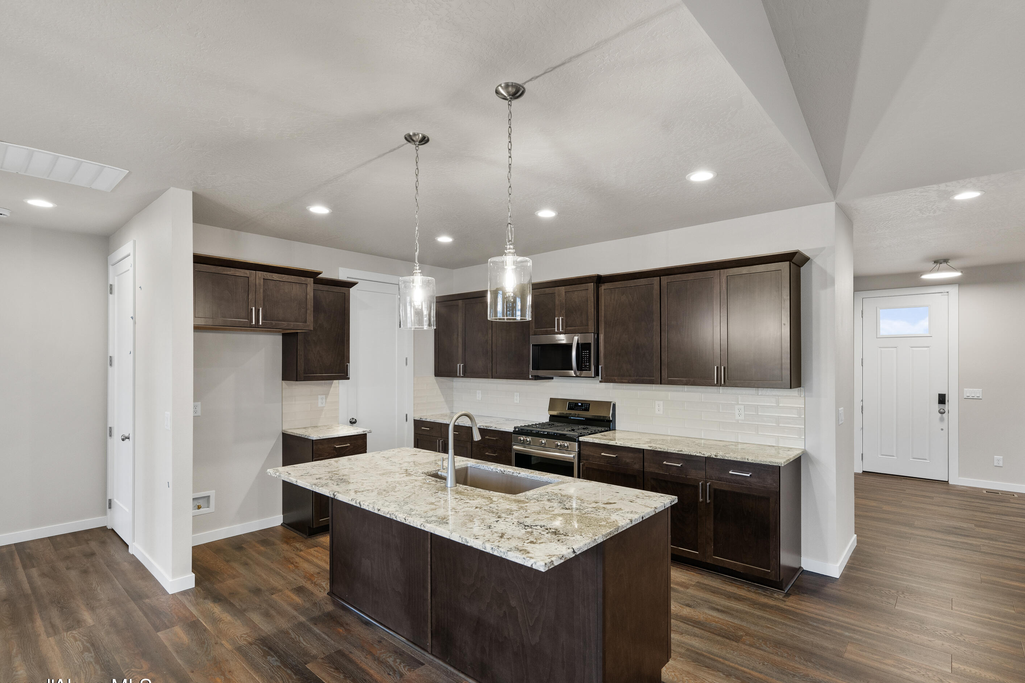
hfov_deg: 93.3
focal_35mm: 17
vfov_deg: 70.4
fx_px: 484
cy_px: 357
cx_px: 521
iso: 400
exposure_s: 1/50
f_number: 7.1
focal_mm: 16
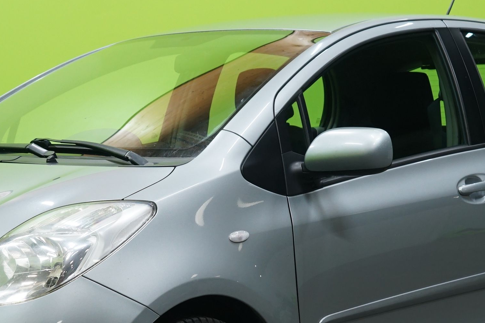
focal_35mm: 102
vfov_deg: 13.4
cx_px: 189
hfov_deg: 20.0
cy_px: 204
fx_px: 1374
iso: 640
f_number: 4.5
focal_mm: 39
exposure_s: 1/15
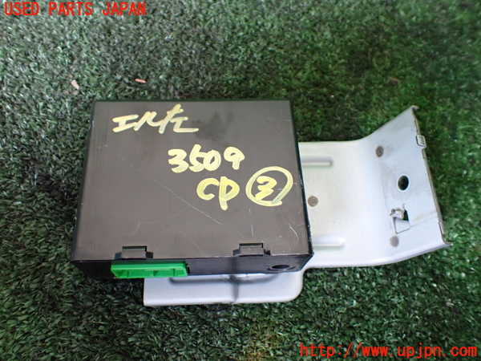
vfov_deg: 46.8
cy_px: 180
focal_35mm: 30
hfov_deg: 60.0
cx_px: 240
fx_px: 417
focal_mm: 5.4
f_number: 2.3
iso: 800
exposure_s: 1/60
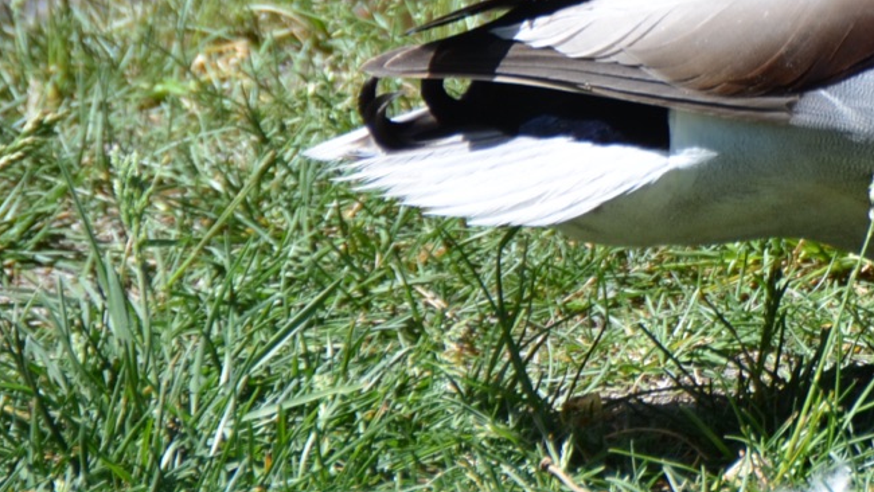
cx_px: 1304
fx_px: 19008
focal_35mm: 820
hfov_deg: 2.6
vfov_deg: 1.5
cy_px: -187
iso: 200
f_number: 5.6
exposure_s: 1/500
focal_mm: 170
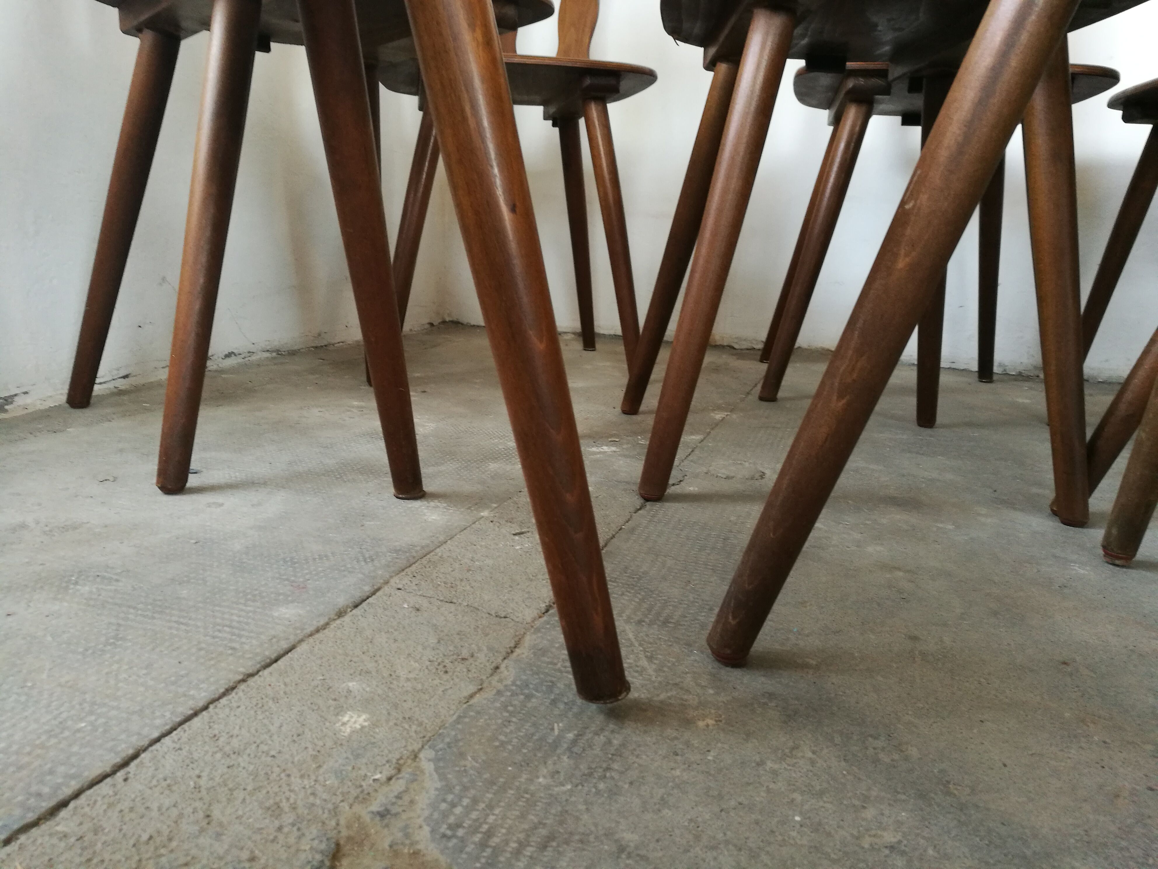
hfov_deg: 65.3
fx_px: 903
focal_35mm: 27
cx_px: 579
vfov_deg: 51.4
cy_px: 434
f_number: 2.2
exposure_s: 1/33.3
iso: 200
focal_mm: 4.5
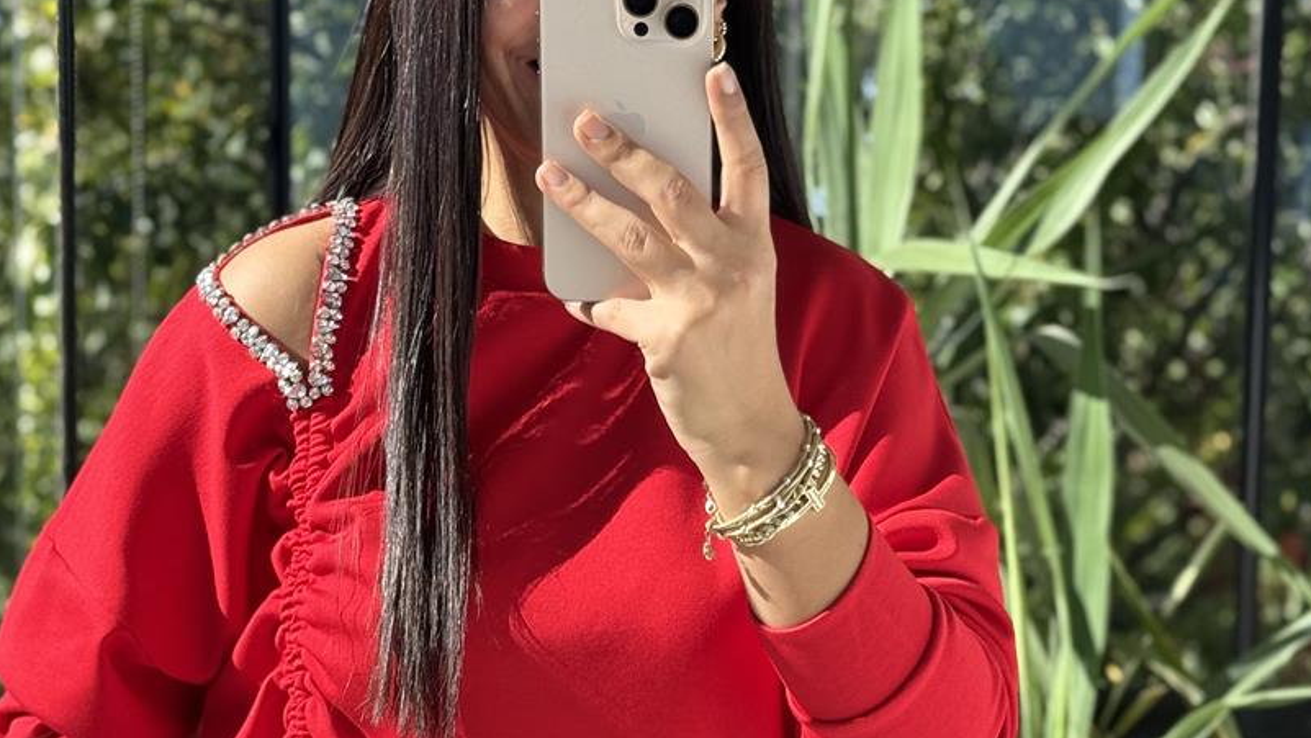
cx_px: 607
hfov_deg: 24.4
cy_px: 682
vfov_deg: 13.8
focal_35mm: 87
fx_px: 3025
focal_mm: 6.76
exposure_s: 1/975
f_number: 1.78
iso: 80
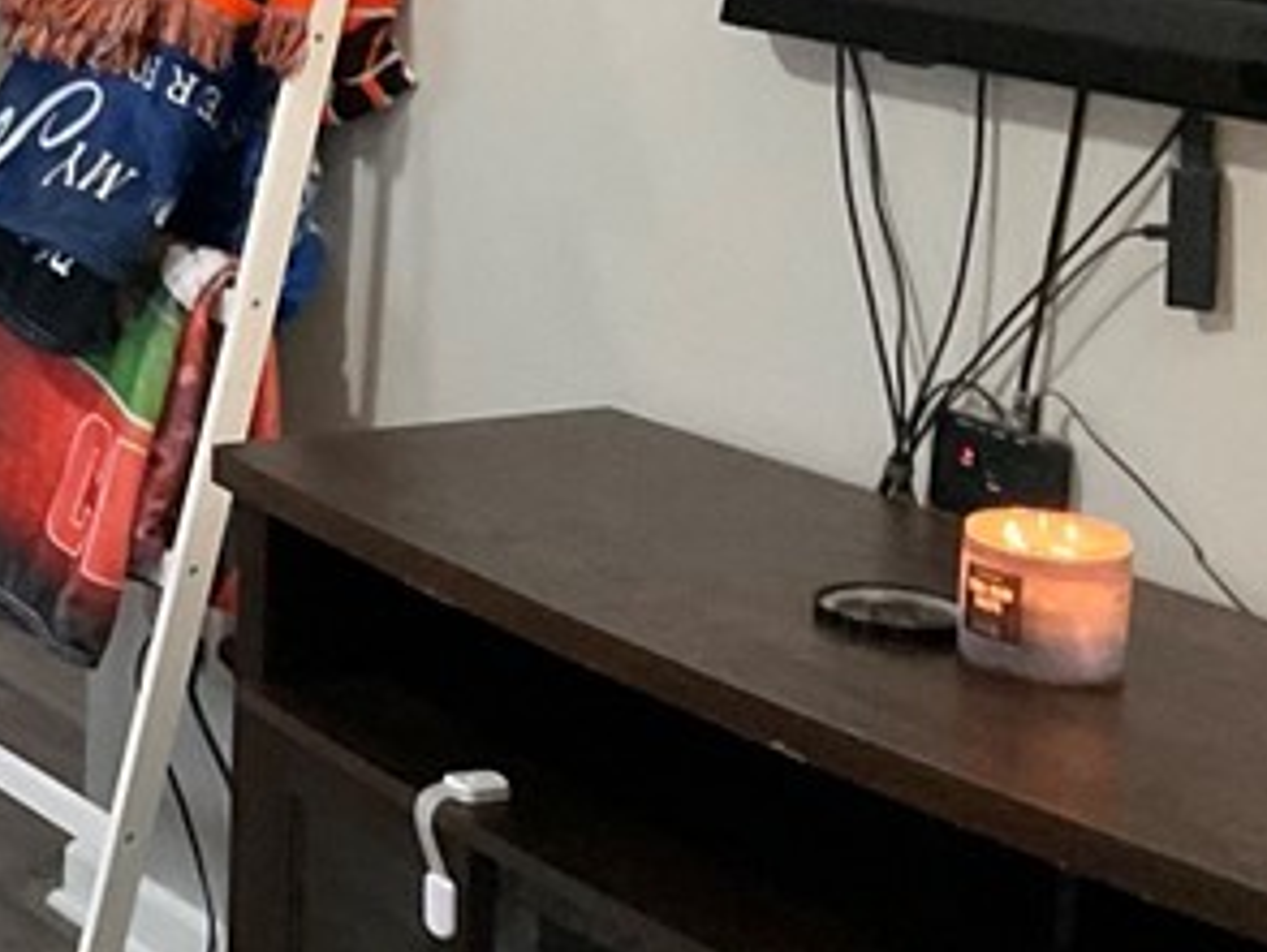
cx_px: -595
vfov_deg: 14.3
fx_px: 3700
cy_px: -142
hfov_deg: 17.6
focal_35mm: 101
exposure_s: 1/40
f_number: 1.8
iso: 250
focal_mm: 3
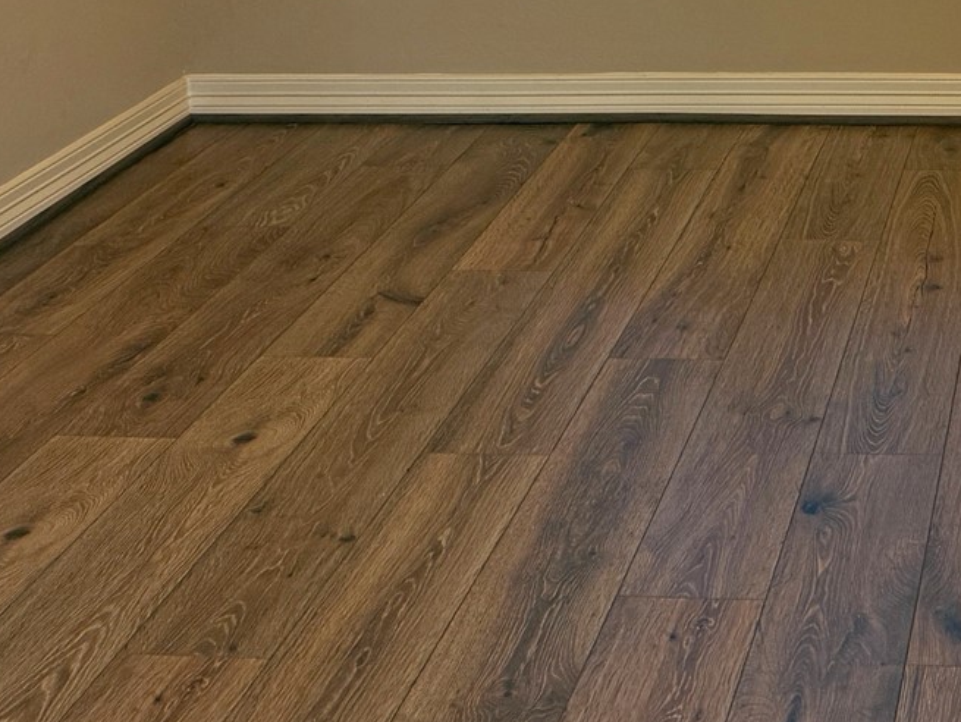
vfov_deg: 18.1
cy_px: -274
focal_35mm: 75
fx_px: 2083
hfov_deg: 24.9
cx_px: 942
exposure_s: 1/60
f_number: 1.78
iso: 200
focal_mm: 6.76
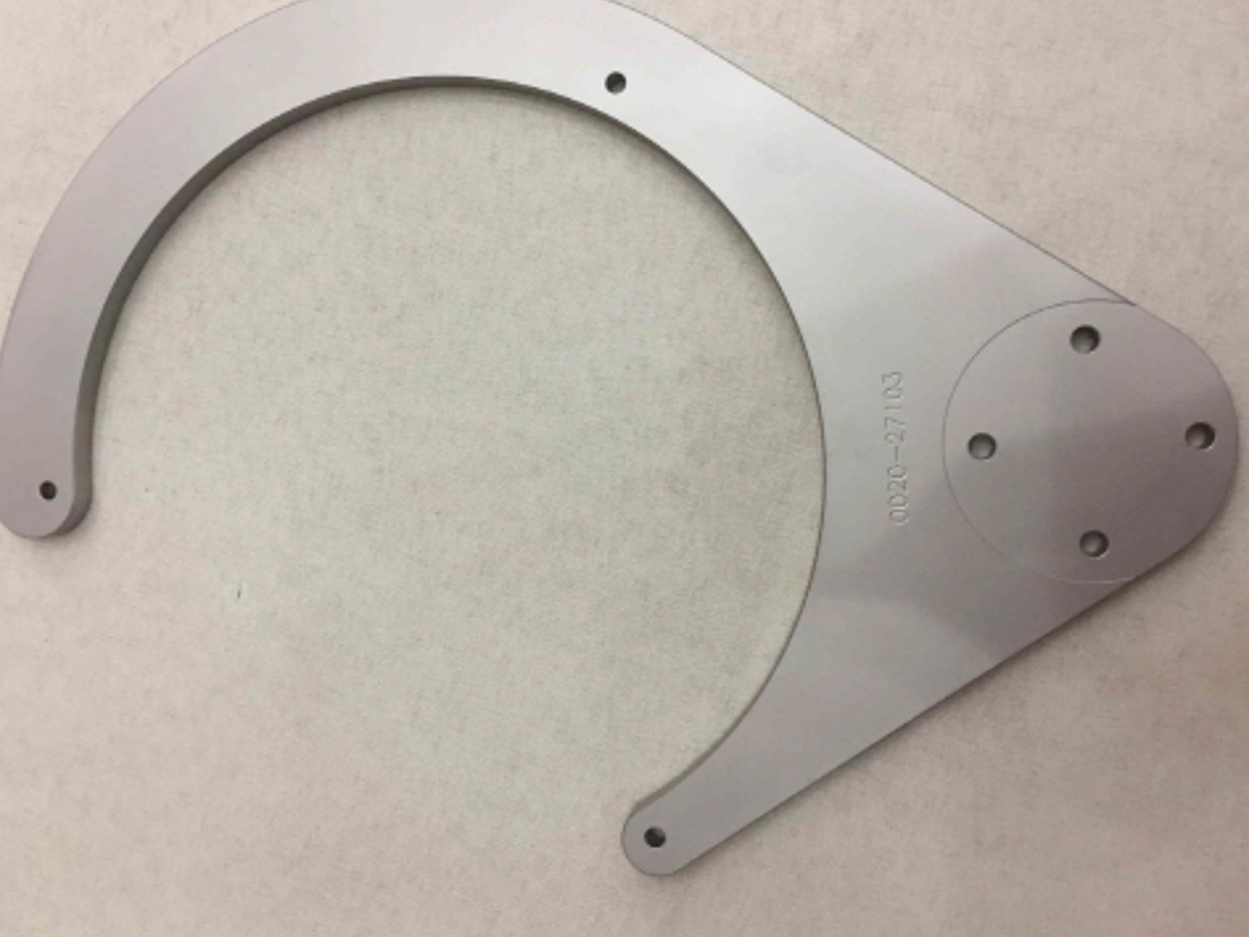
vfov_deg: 44.2
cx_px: 599
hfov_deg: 56.8
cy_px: 454
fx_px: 1155
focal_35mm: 32
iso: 80
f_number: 2.2
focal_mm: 4.15
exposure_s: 1/30
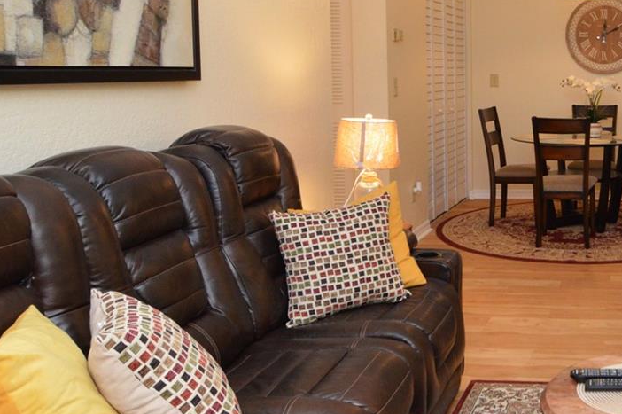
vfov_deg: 32.4
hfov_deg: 42.3
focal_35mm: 41
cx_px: 593
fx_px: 708
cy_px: 151
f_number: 4
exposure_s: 1/60
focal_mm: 12
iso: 900
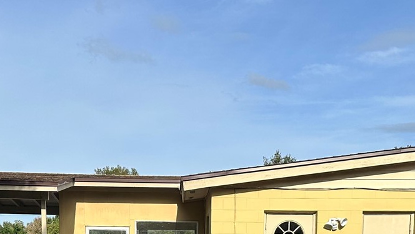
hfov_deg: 33.3
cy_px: 343
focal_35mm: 63
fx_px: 693
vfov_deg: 17.4
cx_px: 194
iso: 80
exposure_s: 1/5525
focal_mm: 6.86
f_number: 1.78
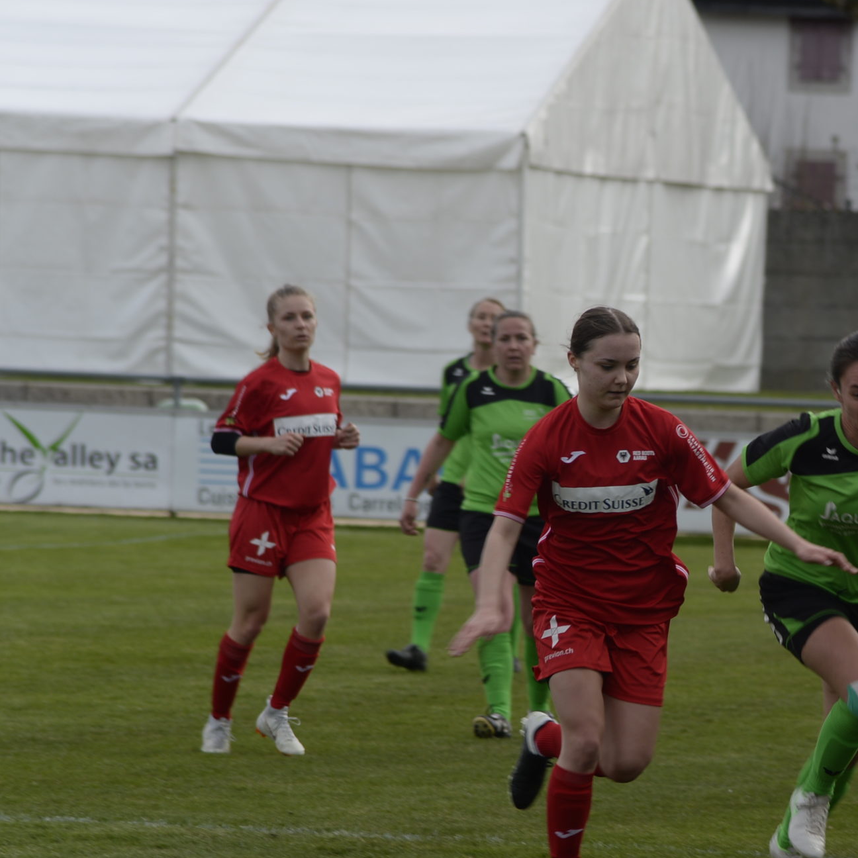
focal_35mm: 436
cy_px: 554
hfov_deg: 4.0
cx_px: 773
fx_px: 12226
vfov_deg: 4.0
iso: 200
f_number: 9
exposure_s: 1/200
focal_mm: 260
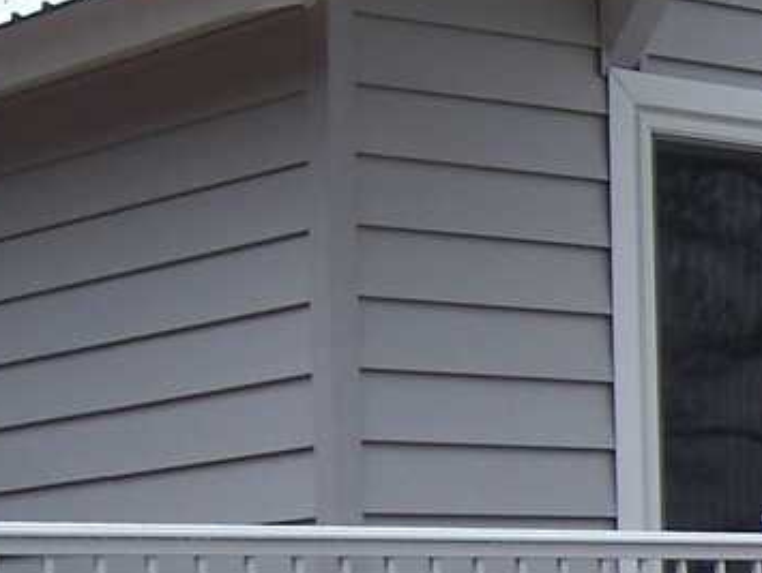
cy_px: 494
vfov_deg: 11.0
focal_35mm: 135
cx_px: 1263
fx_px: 2975
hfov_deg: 13.4
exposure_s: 1/200
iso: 80
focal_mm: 6.2
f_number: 2.8
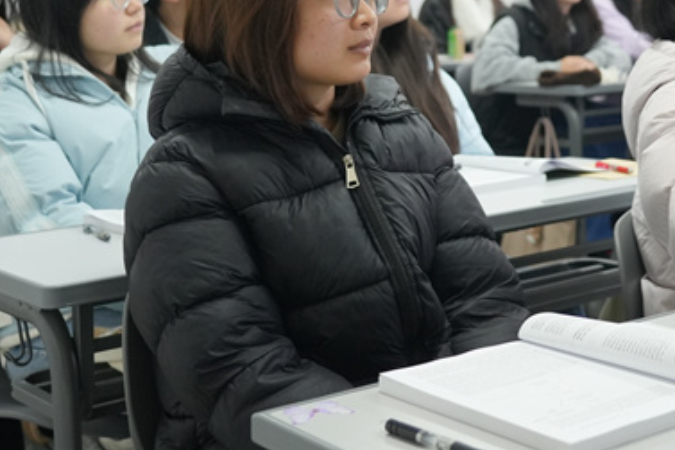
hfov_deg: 28.3
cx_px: 532
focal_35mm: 70
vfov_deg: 19.0
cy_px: 31
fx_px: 1312
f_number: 4
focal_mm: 33
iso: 2000
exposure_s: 1/100
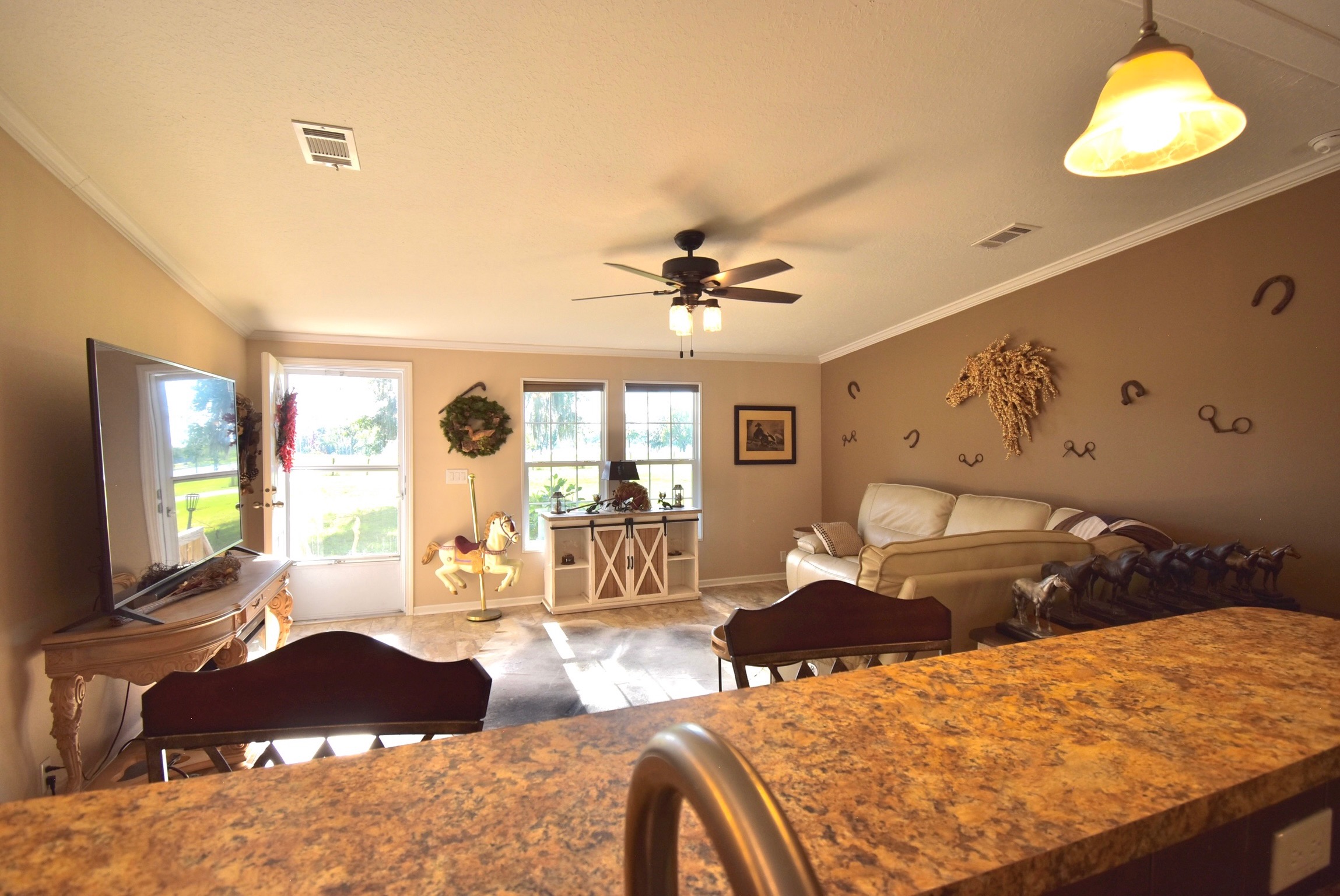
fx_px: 615
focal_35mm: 16
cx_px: 670
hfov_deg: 94.9
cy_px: 448
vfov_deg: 72.2
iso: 220
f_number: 5.6
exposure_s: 1/125
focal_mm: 11
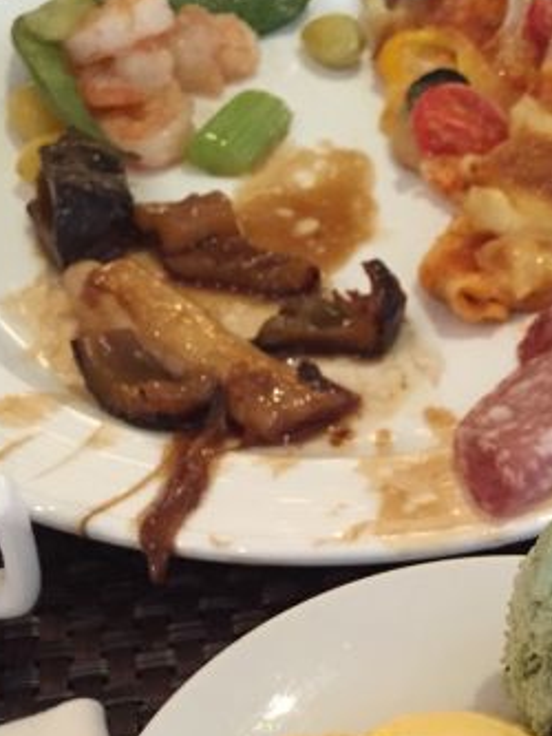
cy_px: 743
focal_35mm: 61
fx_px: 1296
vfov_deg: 29.5
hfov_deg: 23.3
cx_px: 513
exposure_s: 1/30
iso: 250
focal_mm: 4.15
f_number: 2.2
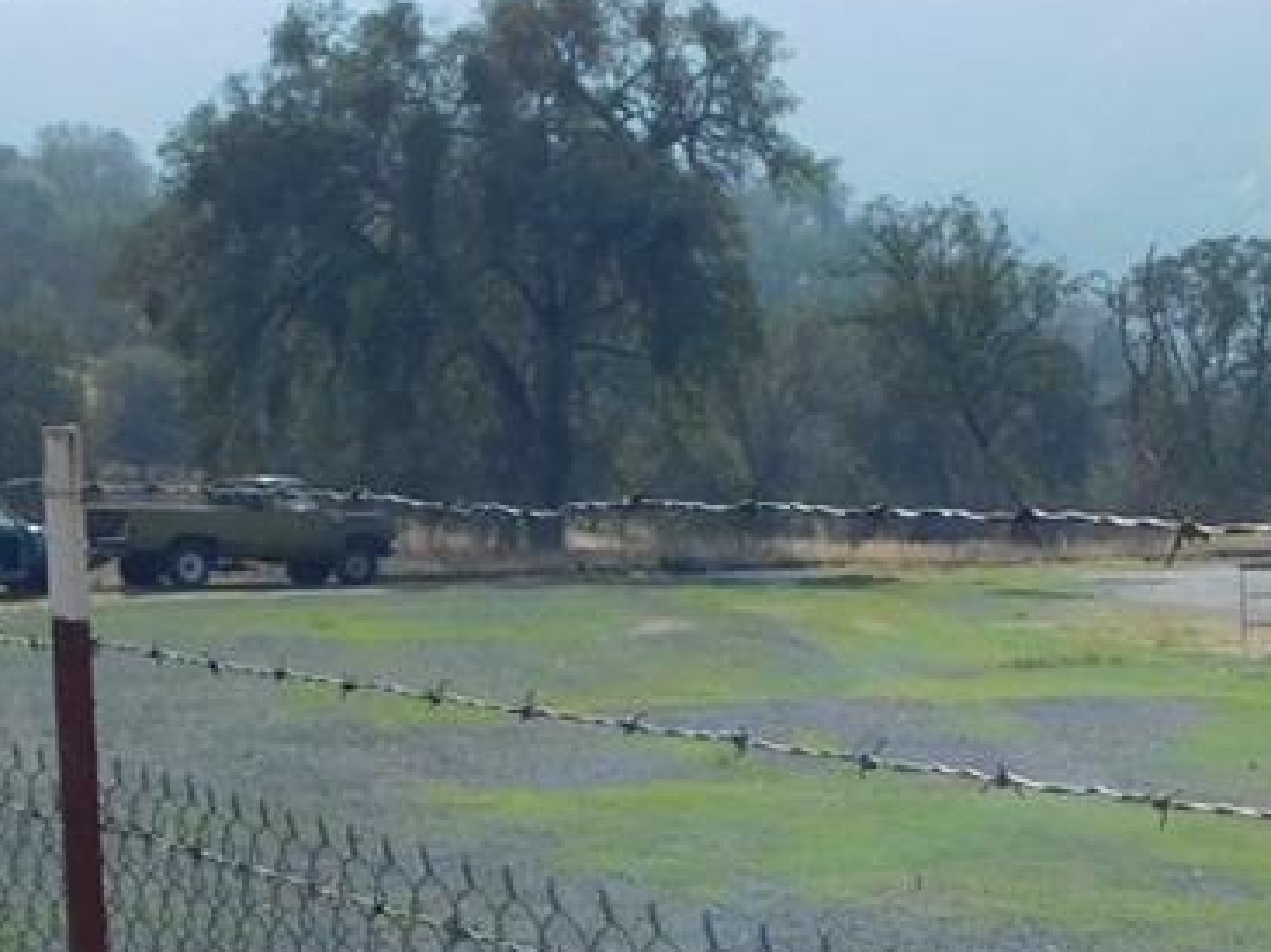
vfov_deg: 15.7
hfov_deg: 20.7
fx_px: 3450
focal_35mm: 94
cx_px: 921
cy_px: 453
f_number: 6
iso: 125
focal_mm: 4
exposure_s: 1/500
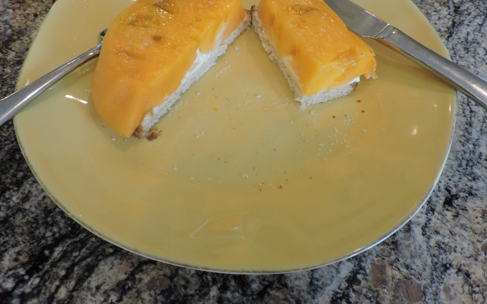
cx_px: 240
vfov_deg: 47.5
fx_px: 345
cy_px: 131
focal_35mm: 26
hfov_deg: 70.4
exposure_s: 1/40
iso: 100
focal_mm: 4.3
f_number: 3
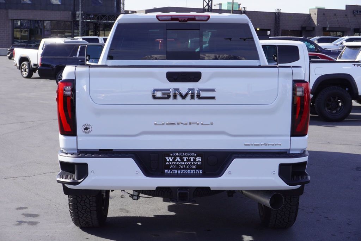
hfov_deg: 32.6
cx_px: 180
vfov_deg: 22.1
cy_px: 120
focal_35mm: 62
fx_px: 617
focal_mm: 41
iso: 100
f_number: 9
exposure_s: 1/125
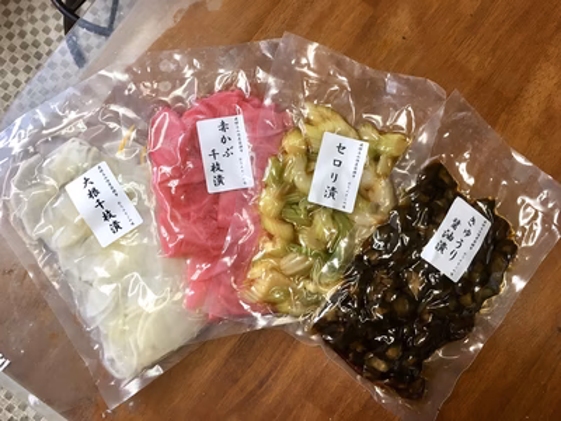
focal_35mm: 29
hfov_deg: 61.7
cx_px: 280
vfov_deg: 48.2
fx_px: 470
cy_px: 210
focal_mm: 4.15
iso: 40
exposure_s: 1/30
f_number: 2.2
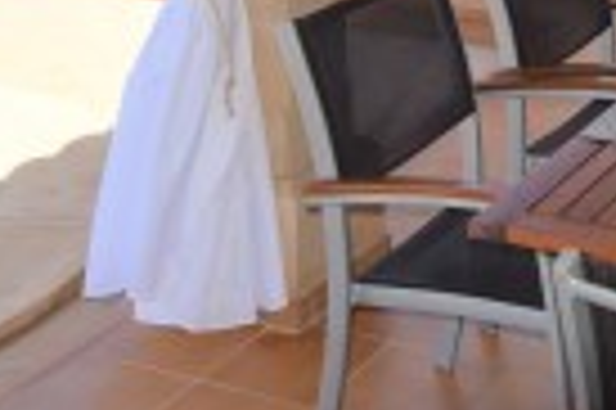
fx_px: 1433
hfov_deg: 22.7
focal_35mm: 84
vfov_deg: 15.0
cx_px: 697
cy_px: -214
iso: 100
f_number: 8
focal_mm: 15
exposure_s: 1/200
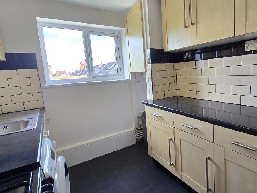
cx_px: 161
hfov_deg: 83.1
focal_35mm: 19
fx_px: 141
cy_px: 93
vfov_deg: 68.6
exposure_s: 1/50
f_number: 2.2
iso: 64
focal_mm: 2.2
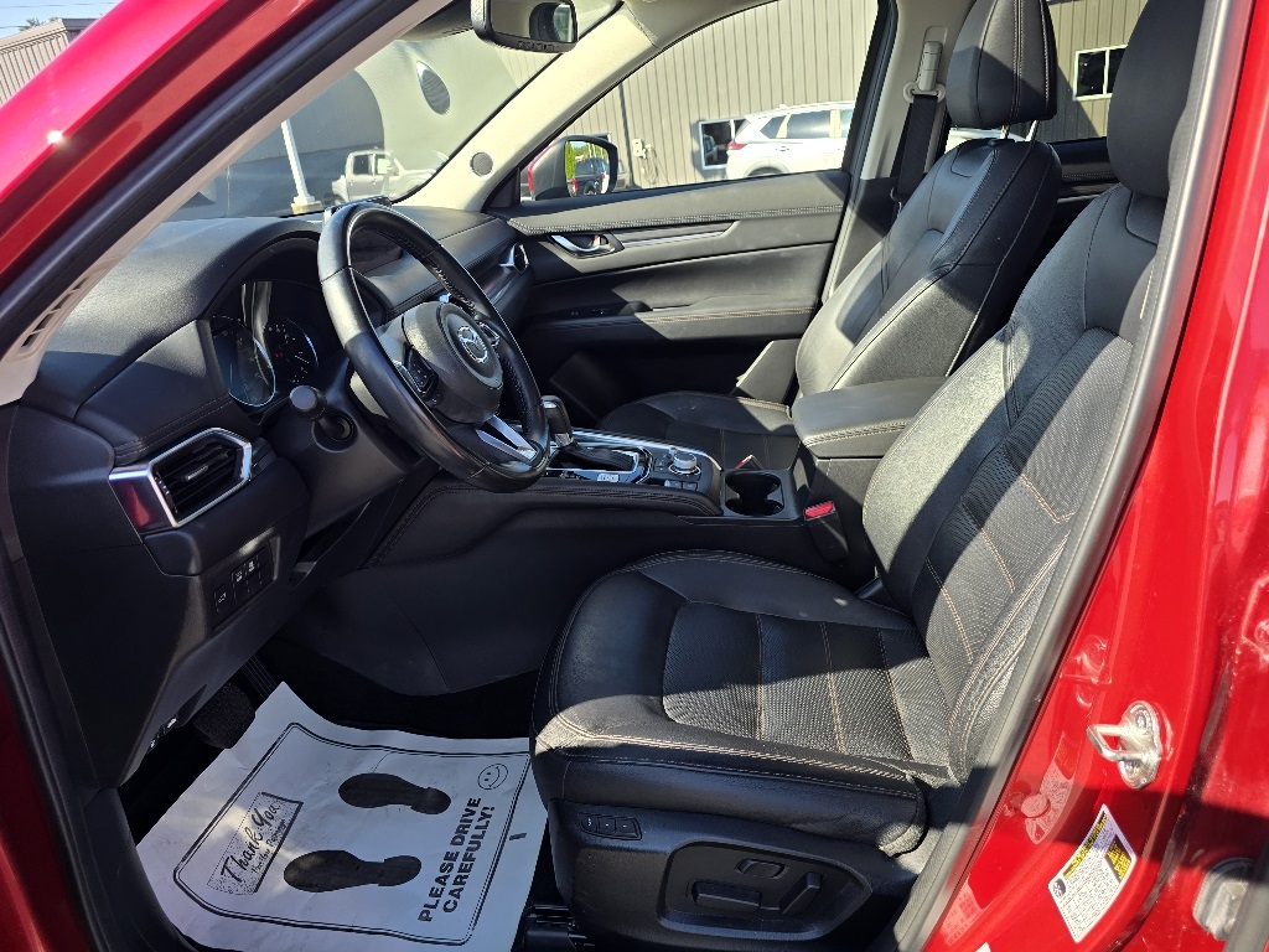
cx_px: 634
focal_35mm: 23
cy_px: 476
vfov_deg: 58.9
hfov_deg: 73.9
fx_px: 843
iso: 12
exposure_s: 1/204
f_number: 1.7
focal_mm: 6.3
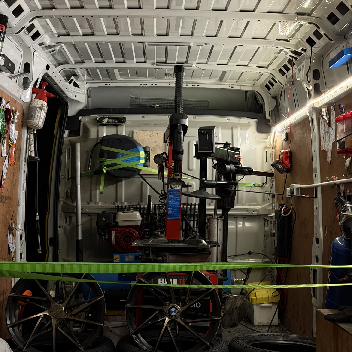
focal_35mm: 57
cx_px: 176
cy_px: 220
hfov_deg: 30.0
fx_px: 656
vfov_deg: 29.9
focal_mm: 6.76
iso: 200
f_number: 1.78
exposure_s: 1/33
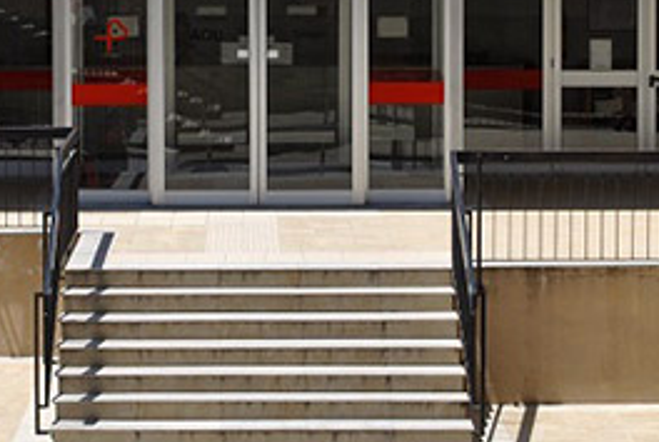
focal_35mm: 161
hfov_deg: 12.7
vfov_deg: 8.5
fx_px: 2952
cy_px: 17
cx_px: 231
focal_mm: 40
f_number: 9
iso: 100
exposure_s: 1/320
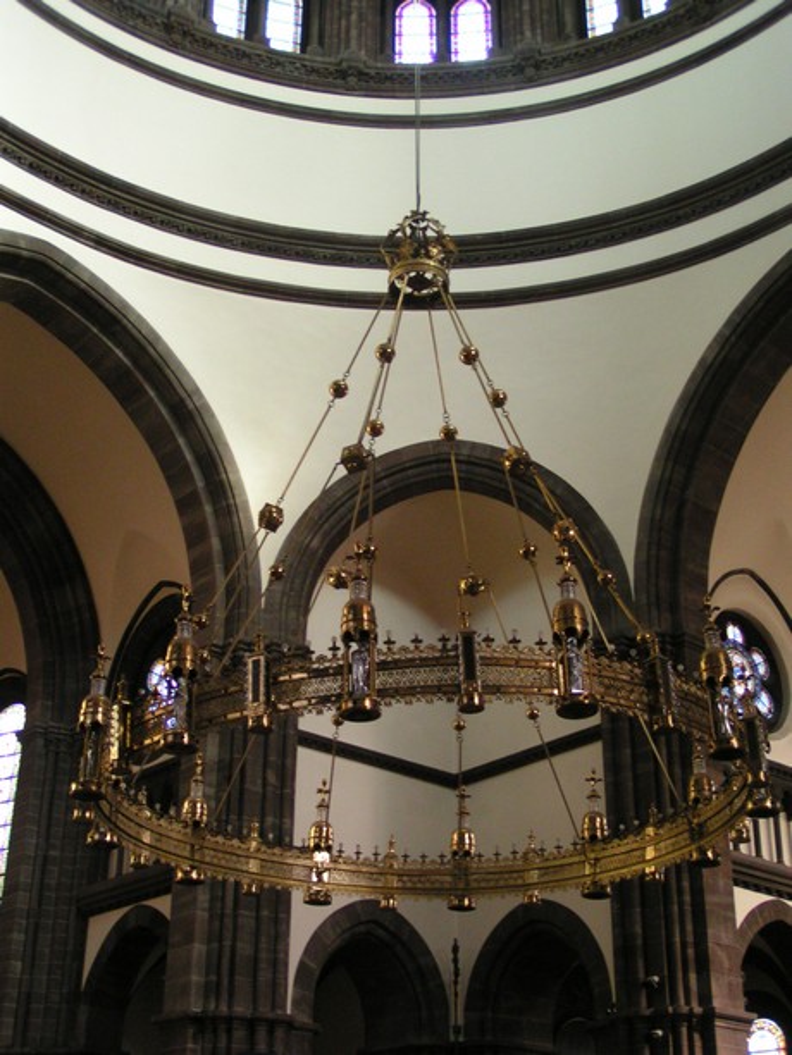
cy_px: 528
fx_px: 1433
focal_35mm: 47
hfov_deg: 30.9
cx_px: 396
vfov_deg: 40.4
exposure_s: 1/6
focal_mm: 7.3
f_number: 2.8
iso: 200
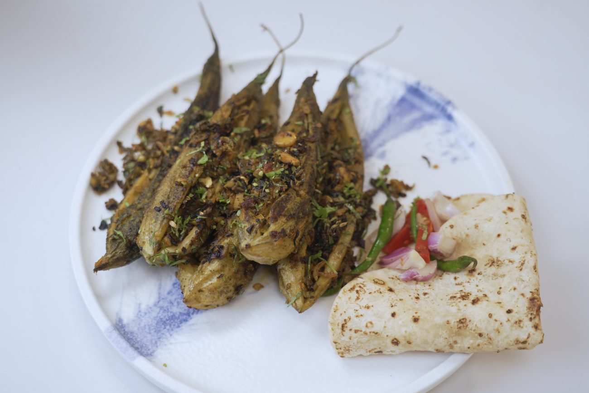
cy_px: 196
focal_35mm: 52
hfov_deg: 38.2
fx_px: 851
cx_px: 294
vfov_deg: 26.0
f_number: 4
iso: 320
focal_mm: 52
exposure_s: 1/100
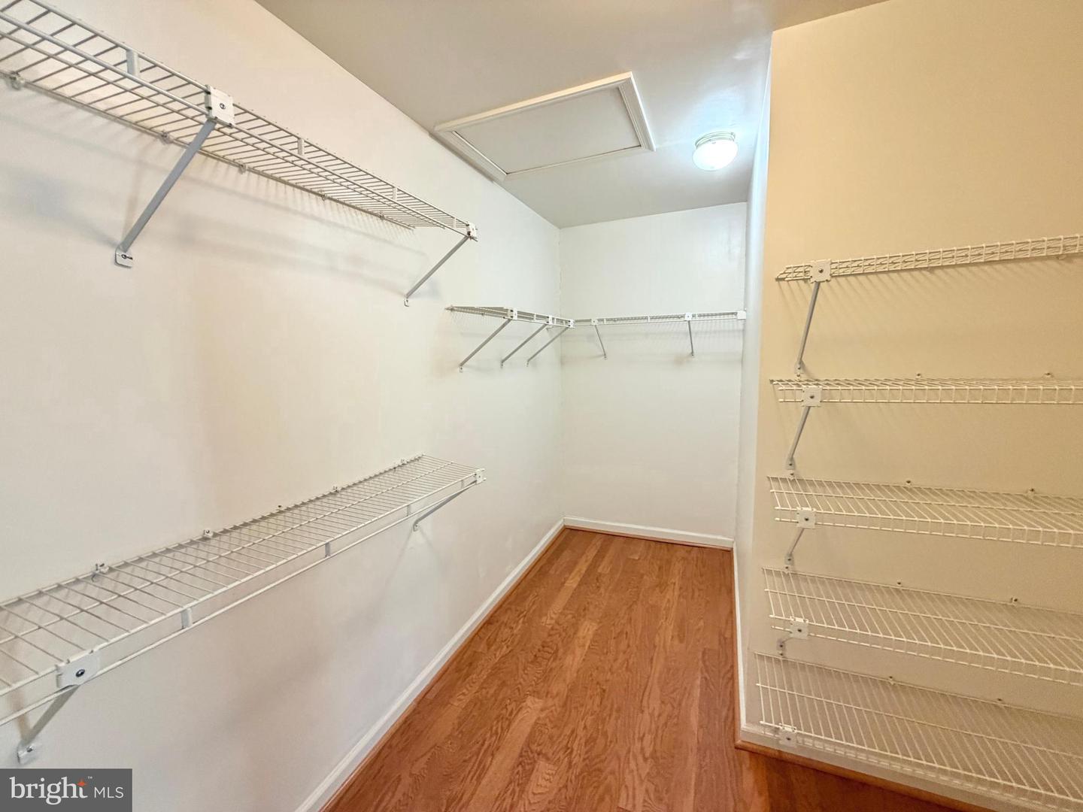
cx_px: 542
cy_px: 406
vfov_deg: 85.7
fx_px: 438
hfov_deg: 102.1
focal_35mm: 14
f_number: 2.2
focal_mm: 2.22
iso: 320
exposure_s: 1/60
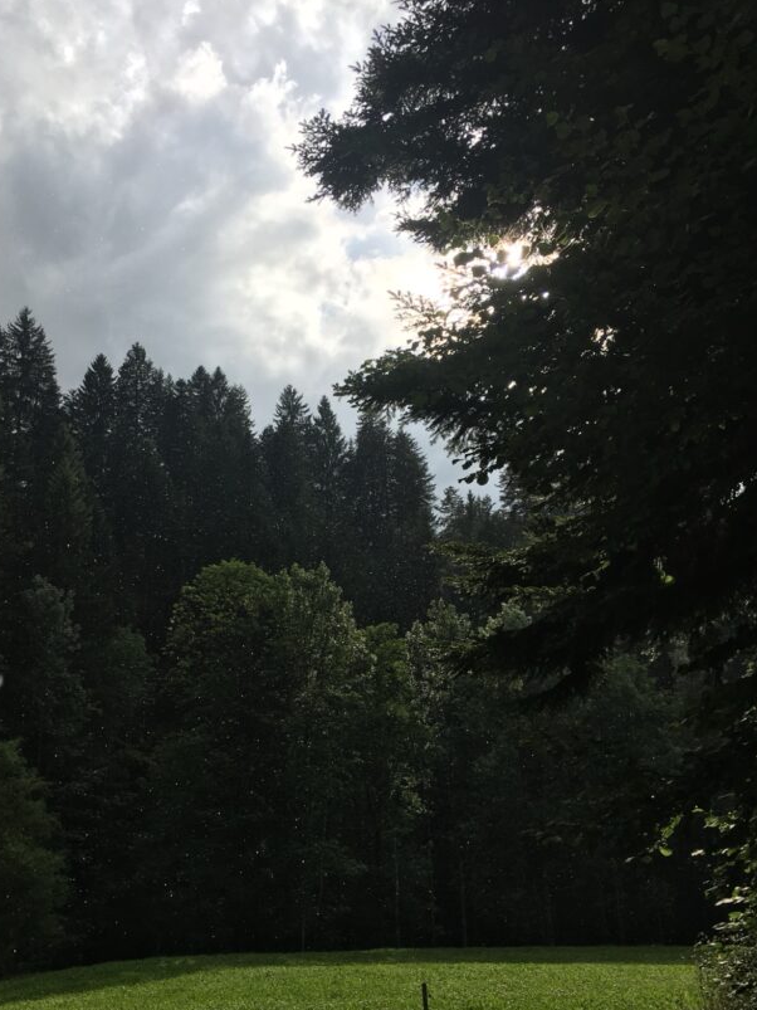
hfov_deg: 38.6
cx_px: 346
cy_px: 576
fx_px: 1079
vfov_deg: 50.0
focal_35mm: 37
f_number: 2.2
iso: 25
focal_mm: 4.15
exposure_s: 1/2747
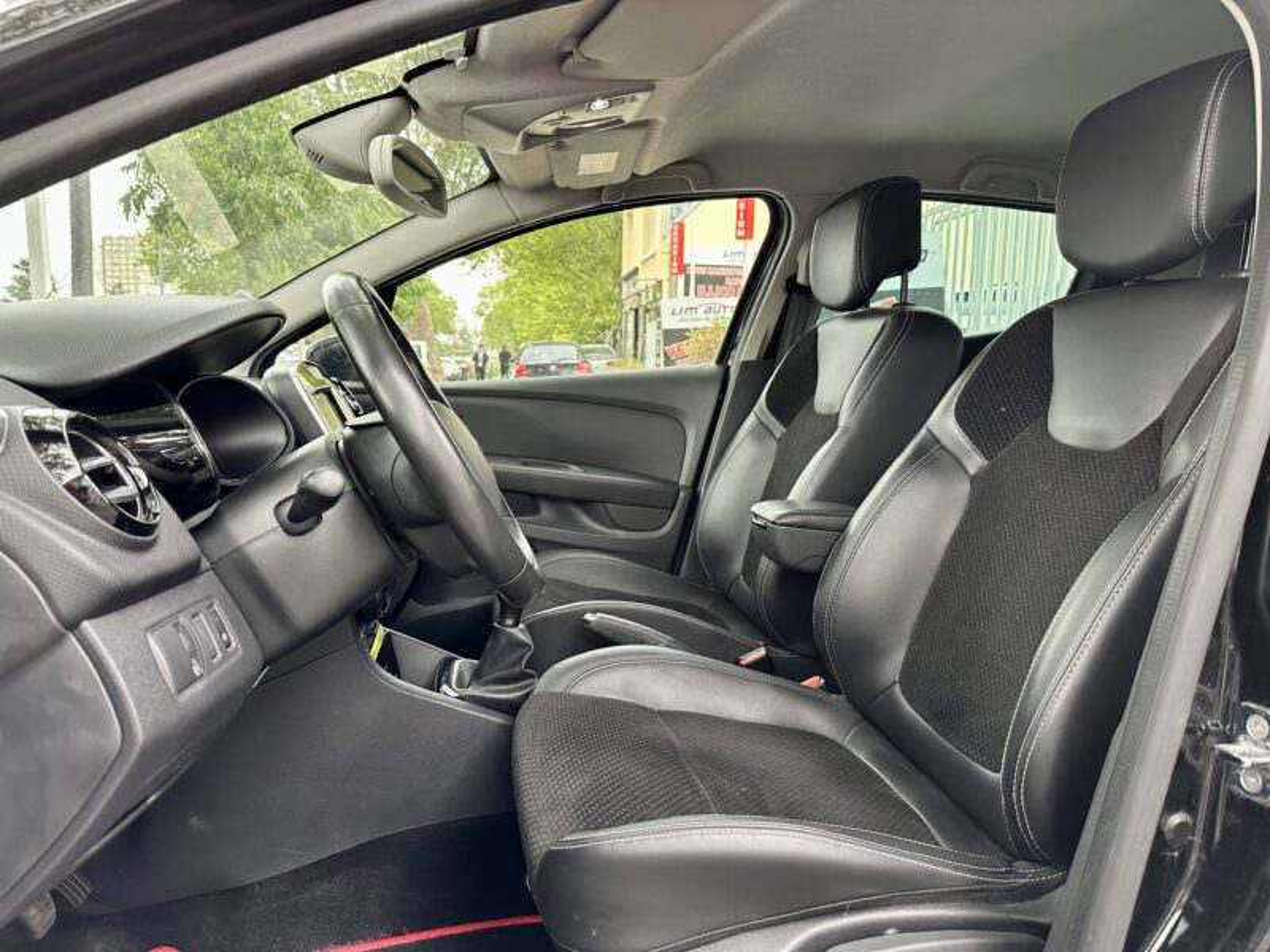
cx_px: 635
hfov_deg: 71.6
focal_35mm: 24
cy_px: 476
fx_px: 881
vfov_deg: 56.8
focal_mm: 6.86
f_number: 1.78
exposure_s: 1/121
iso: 200
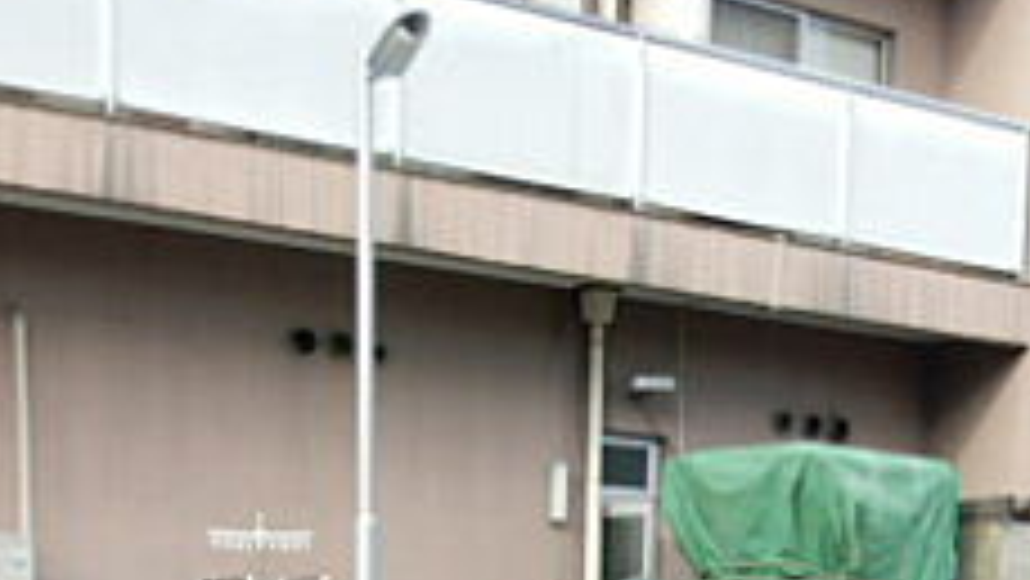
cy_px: 976
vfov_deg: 14.9
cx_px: 603
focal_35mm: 73
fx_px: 1994
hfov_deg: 28.9
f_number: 3.4
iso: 80
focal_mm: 4.3
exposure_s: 1/160
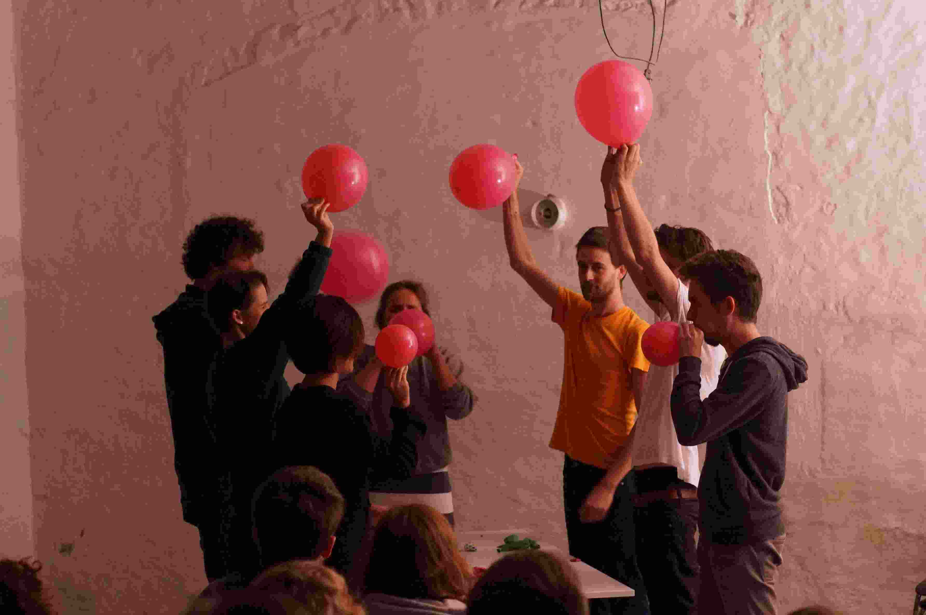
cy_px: 308
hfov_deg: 27.0
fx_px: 1926
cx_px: 463
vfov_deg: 18.1
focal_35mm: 75
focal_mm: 50
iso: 3200
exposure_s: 1/80
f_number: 3.5
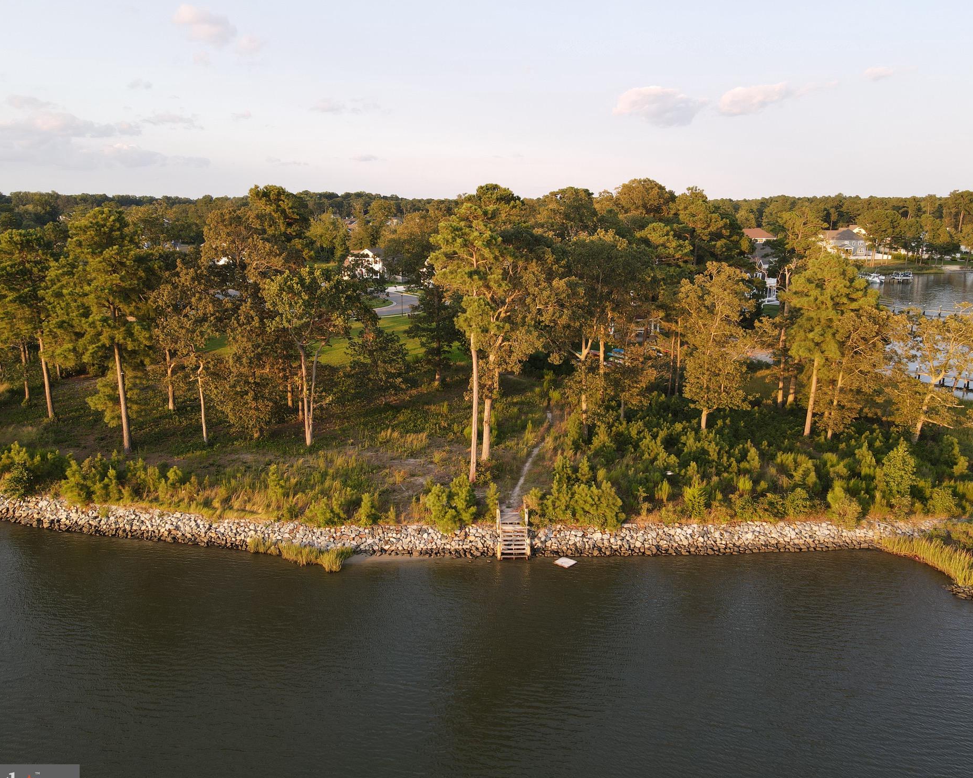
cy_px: 403
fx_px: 749
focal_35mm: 26
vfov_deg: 54.9
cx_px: 488
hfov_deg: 66.0
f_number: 2.8
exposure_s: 1/80
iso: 100
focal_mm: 4.5
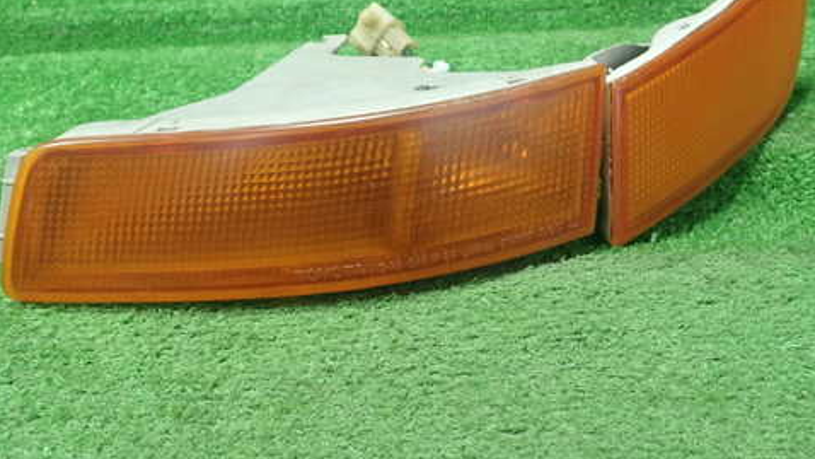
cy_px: 147
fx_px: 886
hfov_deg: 49.4
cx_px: 385
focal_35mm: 41
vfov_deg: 28.8
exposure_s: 1/125
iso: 500
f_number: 2.3
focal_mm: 5.5
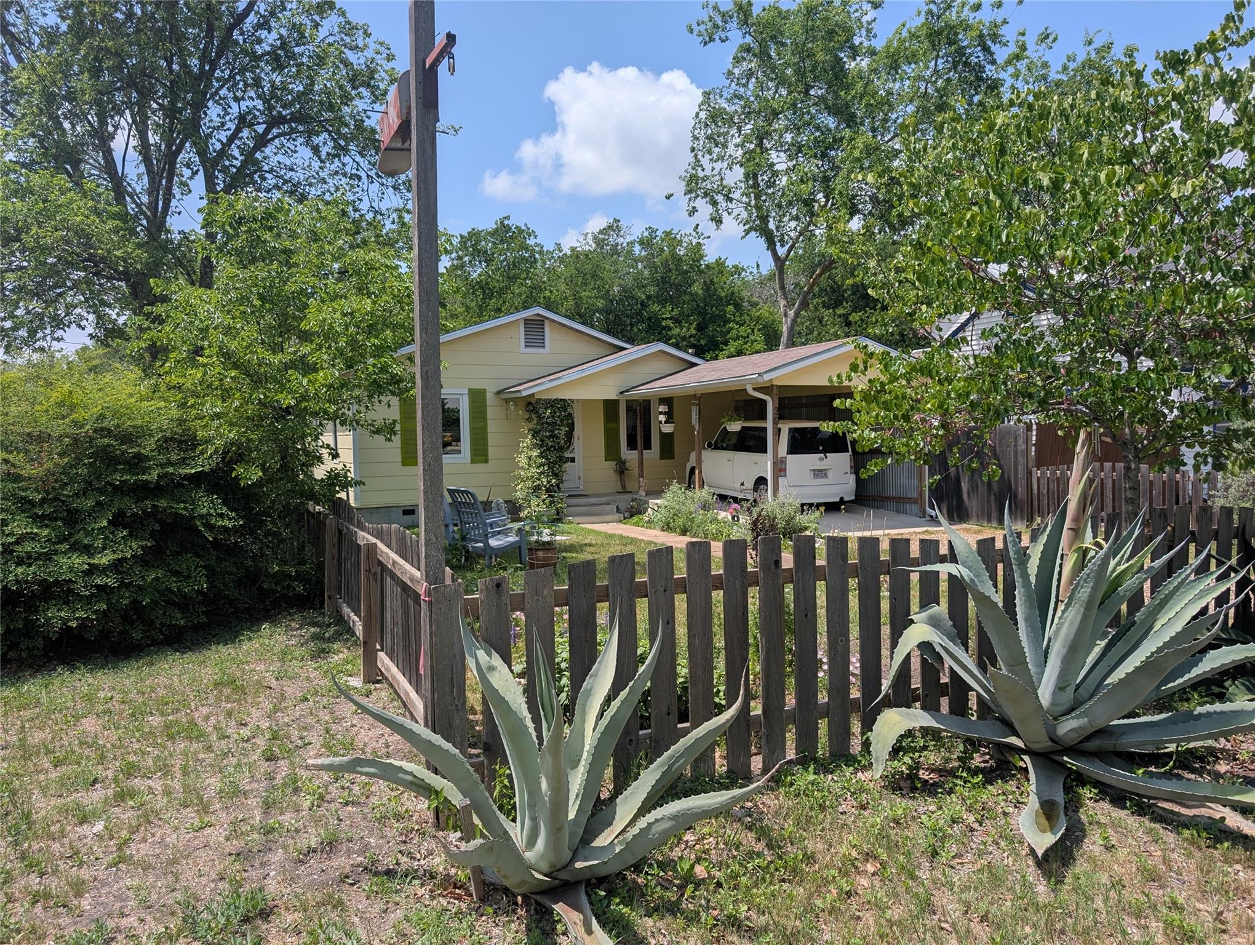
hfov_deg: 71.5
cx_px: 628
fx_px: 871
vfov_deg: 56.9
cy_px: 472
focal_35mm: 24
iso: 21
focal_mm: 6.9
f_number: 1.68
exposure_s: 1/1280
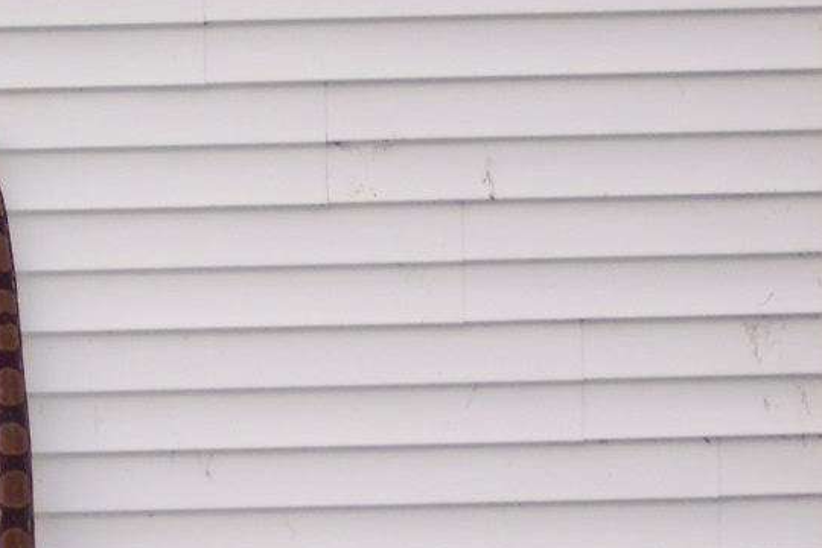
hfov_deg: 13.4
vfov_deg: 9.0
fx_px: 3470
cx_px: 100
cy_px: 505
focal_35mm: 152
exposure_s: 1/60
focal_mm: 16
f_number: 4
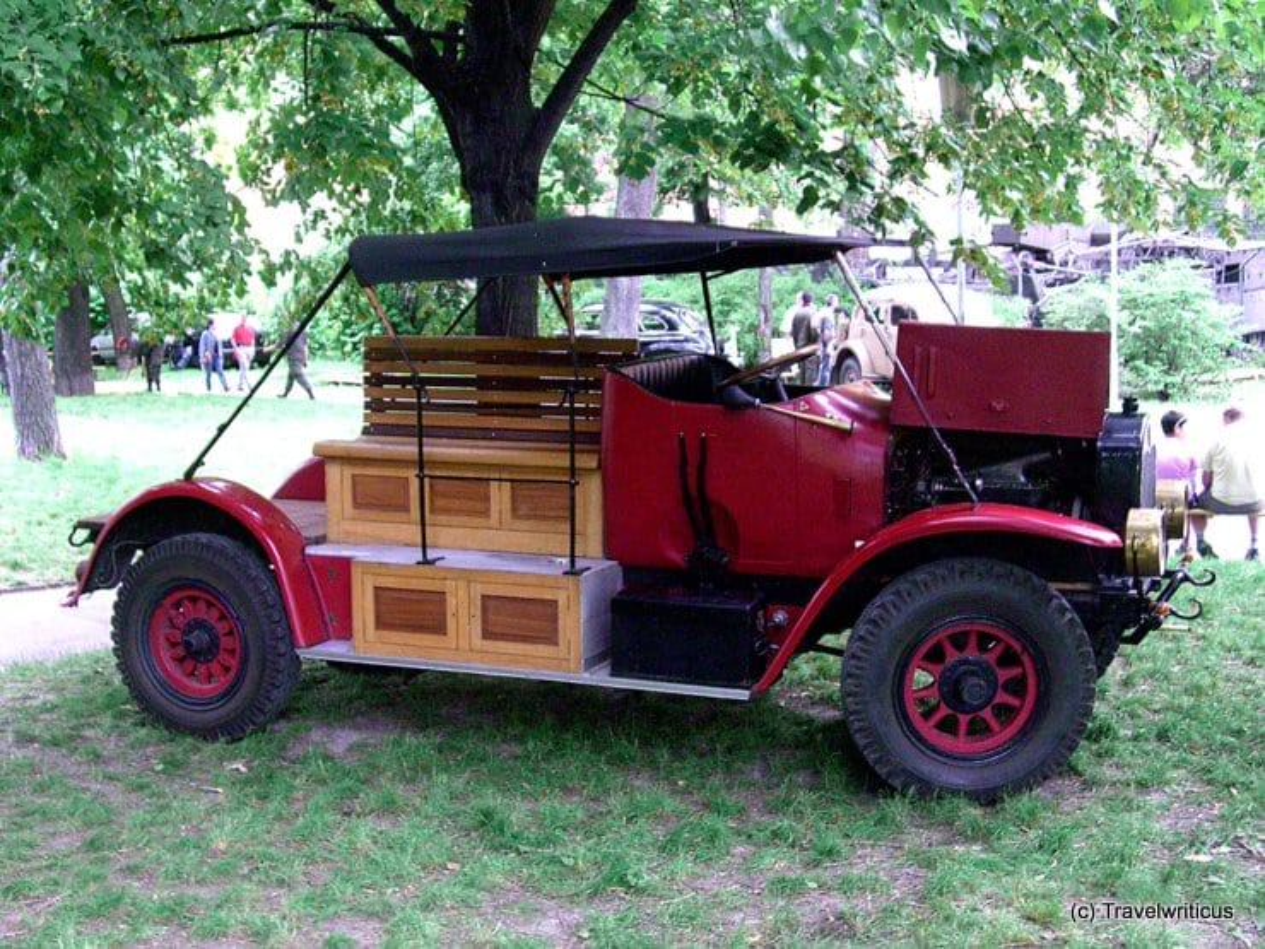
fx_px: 1681
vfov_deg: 31.5
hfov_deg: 41.2
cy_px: 474
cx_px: 632
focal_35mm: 46
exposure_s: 1/100
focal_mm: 9.6
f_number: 3.1
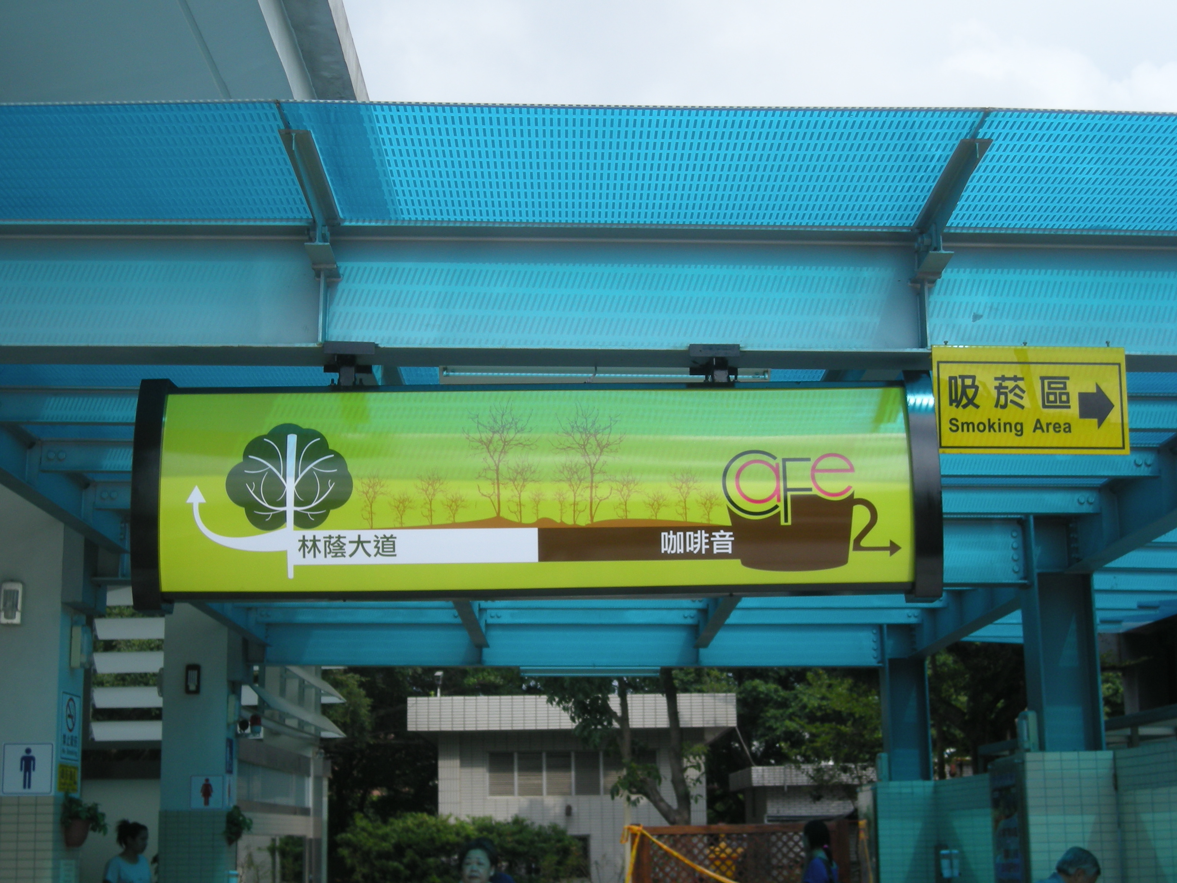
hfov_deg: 35.5
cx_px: 588
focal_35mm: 54
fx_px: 1836
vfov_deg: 27.0
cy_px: 442
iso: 50
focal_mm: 8.8
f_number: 6.7
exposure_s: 1/145
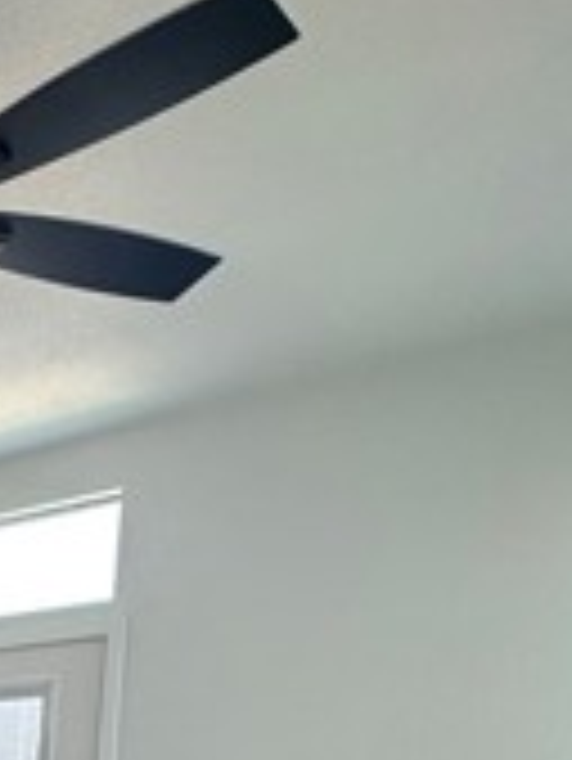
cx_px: -396
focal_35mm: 53
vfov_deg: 28.1
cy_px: 1048
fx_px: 1166
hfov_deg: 20.9
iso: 80
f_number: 2.2
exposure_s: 1/120
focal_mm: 2.22
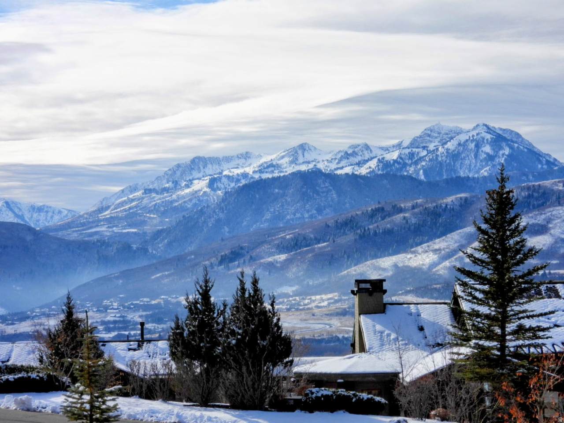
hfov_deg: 18.7
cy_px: 212
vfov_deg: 14.1
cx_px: 282
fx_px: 1711
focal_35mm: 105
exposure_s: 1/1600
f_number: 4.5
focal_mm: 18.7
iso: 100
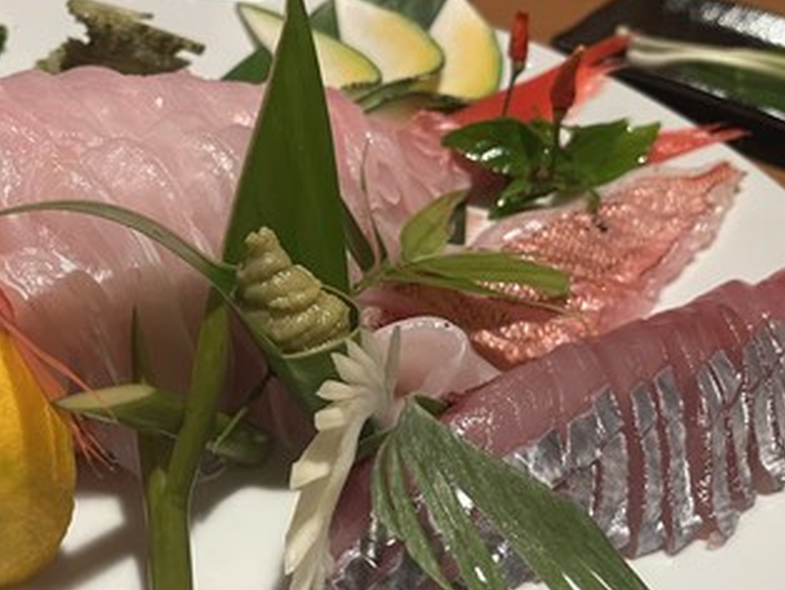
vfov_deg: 30.3
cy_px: 334
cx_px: 205
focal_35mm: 48
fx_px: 1089
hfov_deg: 38.7
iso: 500
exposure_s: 1/40
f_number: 1.6
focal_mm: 5.1
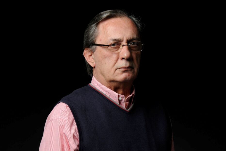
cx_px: 113
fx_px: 847
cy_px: 76
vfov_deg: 10.2
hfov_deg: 15.2
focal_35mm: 135
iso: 200
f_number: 13
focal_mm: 135
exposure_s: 1/160
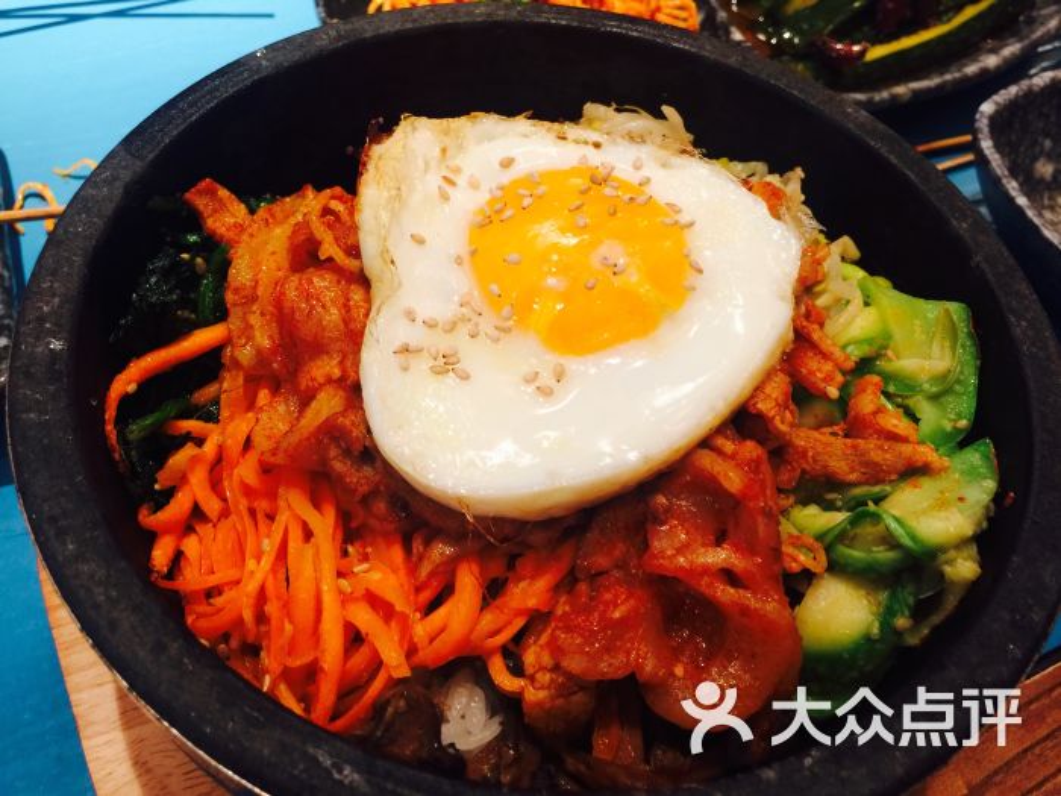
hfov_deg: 61.7
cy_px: 398
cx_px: 530
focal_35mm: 29
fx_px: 889
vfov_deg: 48.2
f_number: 2.2
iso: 64
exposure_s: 1/17
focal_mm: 4.15
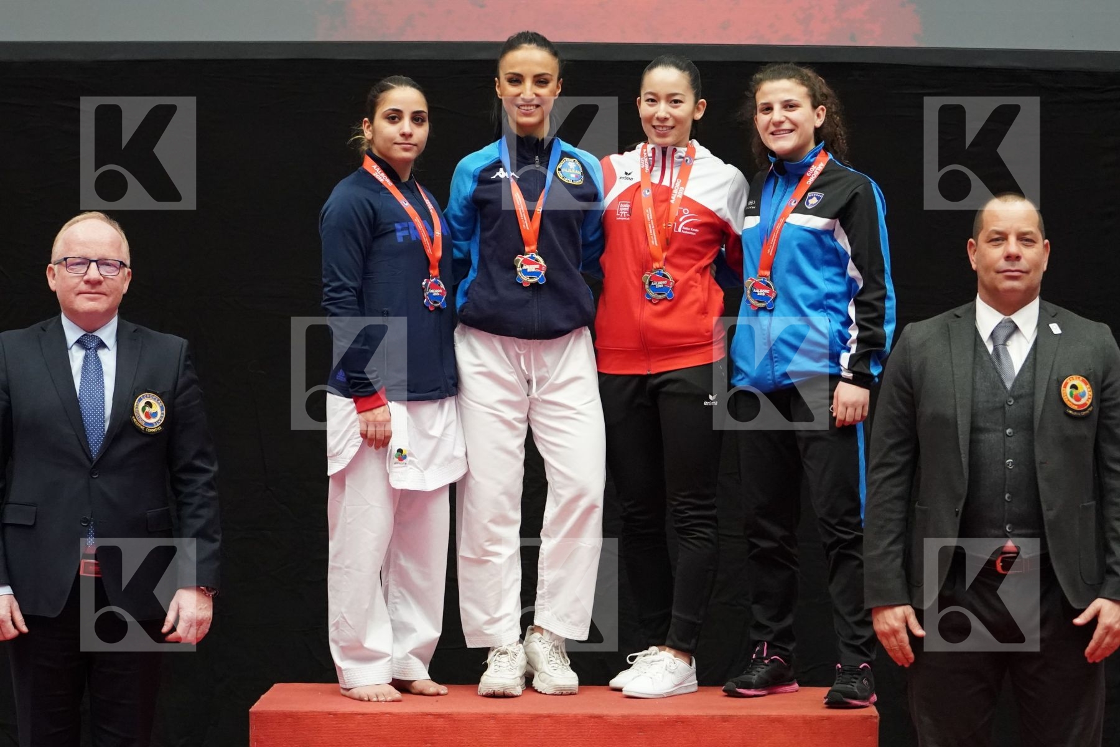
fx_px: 3640
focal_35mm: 117
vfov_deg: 11.7
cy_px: 374
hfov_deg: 17.5
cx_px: 560
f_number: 2.8
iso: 5000
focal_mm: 78
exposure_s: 1/1000
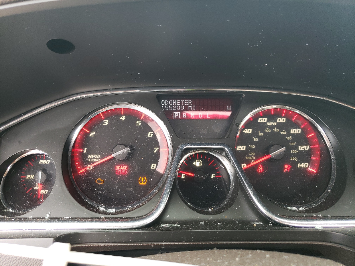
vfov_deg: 53.1
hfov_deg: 67.3
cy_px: 133
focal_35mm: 26
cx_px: 178
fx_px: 267
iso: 97
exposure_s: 1/100
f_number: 1.5
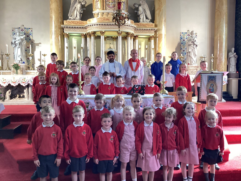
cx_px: 120
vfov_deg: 45.4
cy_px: 90
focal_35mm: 31
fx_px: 216
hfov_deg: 58.4
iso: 160
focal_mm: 3.3
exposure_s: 1/50
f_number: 2.4
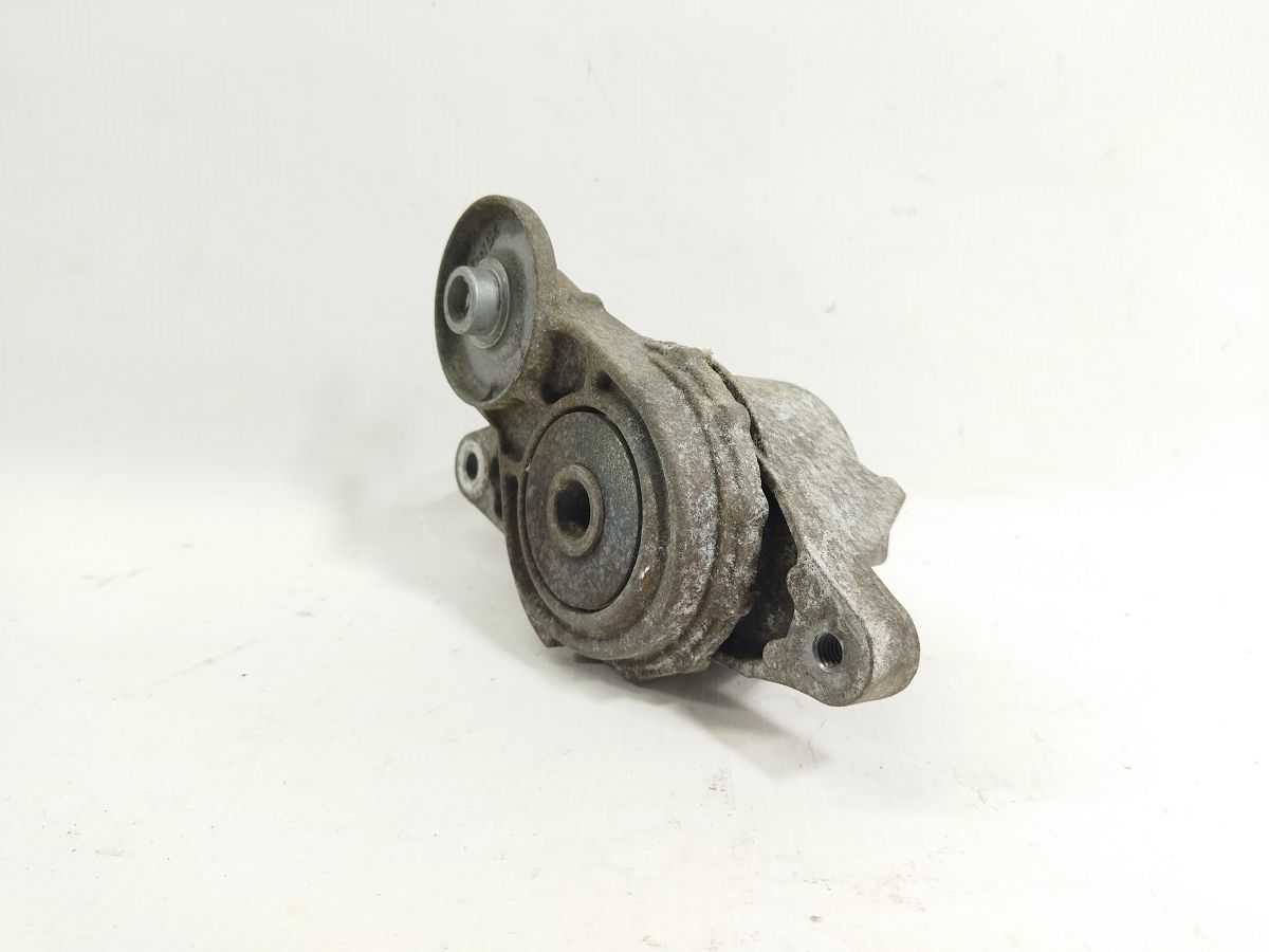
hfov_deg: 65.3
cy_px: 476
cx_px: 634
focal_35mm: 27
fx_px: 990
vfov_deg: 51.4
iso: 128
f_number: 1.79
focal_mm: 4.71
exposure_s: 1/100
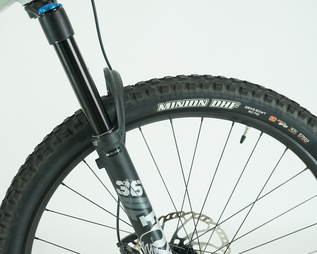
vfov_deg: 27.6
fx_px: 516
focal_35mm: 55
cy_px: 142
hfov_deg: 33.9
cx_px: 111
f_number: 7.1
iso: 2500
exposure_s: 1/200
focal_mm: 36
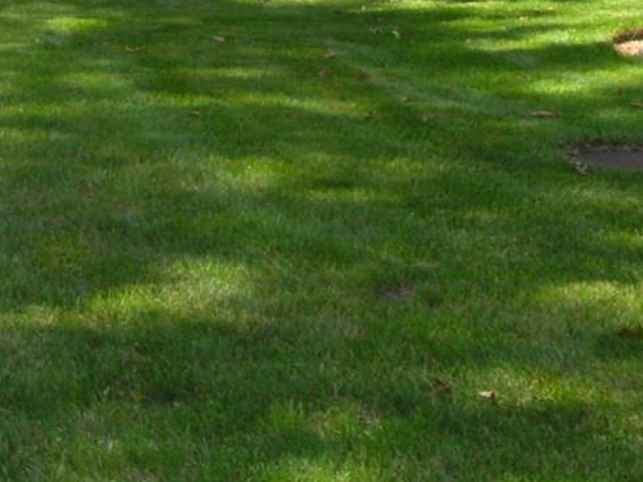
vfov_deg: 14.8
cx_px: 210
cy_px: -289
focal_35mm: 91
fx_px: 1690
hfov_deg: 21.5
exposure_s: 1/149
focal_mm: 7
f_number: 4.3
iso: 71
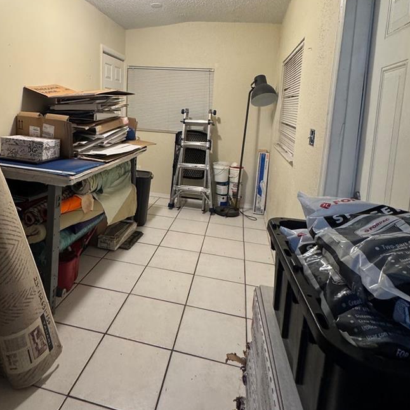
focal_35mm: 23
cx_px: 166
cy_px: 149
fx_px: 308
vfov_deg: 66.1
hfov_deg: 66.7
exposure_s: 1/60
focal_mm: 2.22
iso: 250
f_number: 2.2
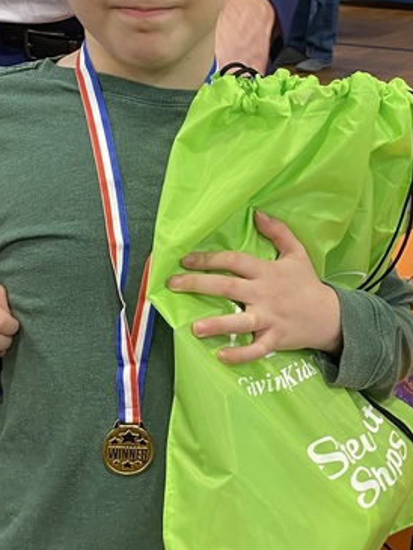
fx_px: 1161
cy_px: 250
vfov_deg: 26.7
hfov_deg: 20.0
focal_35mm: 73
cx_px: 320
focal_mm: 4.25
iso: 160
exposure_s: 1/60
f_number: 1.8
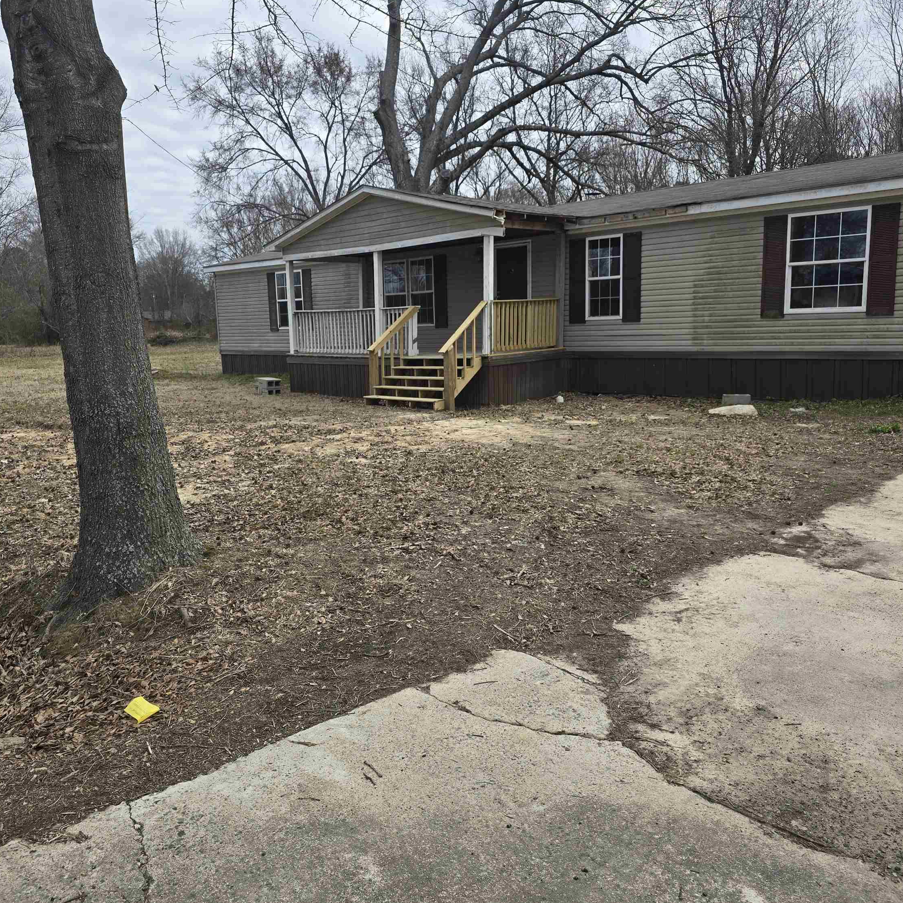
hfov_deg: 57.2
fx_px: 826
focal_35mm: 28
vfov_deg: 57.3
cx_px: 403
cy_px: 449
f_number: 1.7
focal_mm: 6.3
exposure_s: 1/483
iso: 12
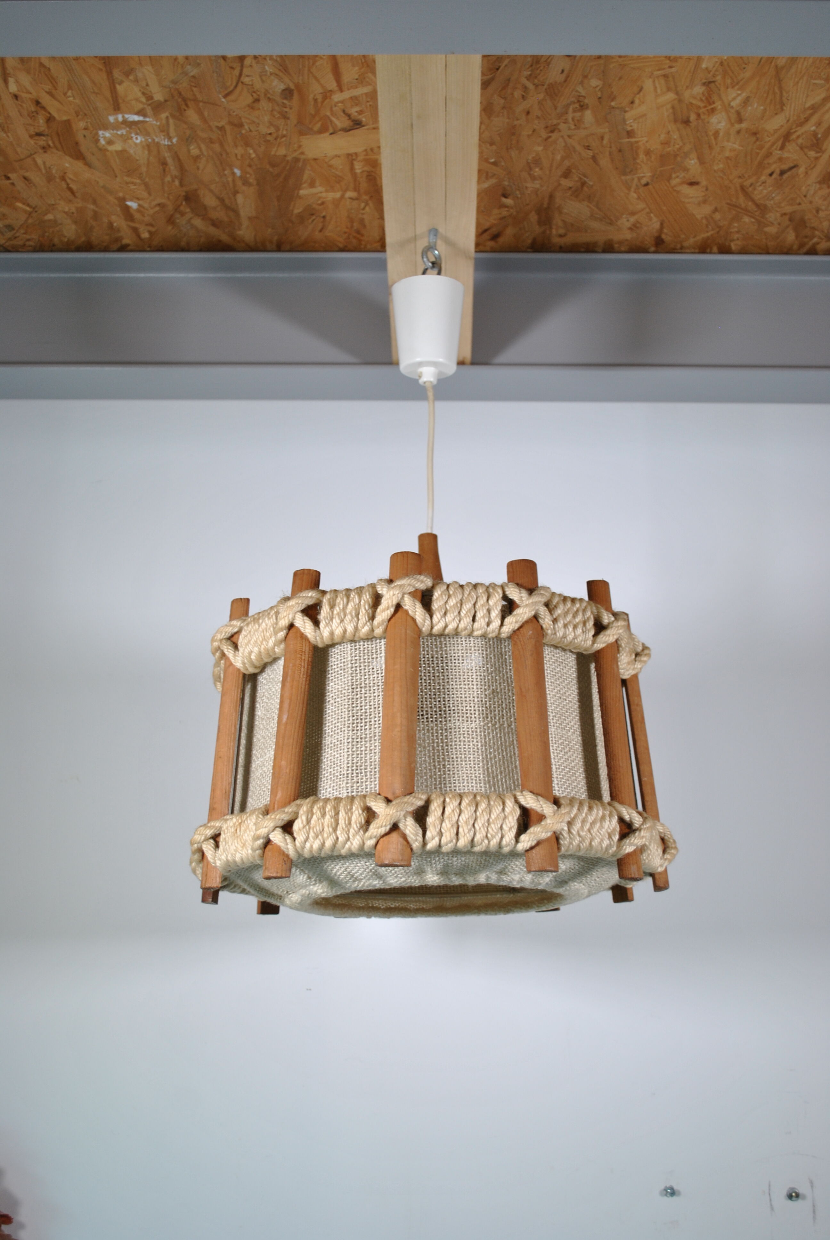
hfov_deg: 34.3
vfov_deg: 49.5
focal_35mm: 39
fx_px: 1345
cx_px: 415
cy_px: 620
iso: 200
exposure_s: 1/80
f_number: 4.2
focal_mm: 26
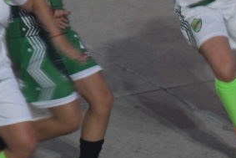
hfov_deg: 5.3
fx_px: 2534
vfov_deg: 3.6
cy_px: 49
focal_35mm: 386
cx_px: 153
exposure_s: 1/100
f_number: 4.8
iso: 3200
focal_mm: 95
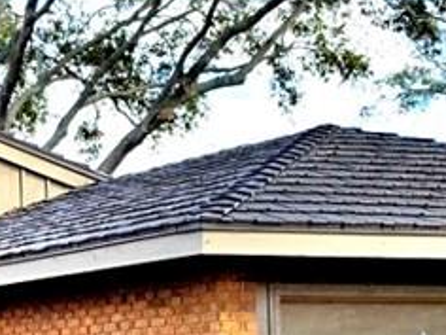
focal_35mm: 156
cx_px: -53
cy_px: 358
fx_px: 2010
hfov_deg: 12.4
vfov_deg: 9.4
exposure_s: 1/2252
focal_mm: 6.3
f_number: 1.7
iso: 80
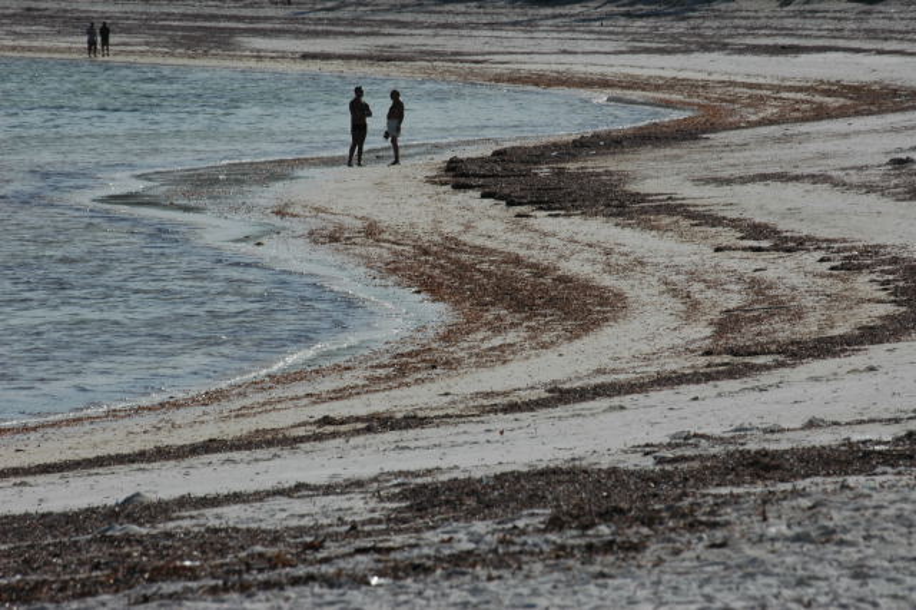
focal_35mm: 450
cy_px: 305
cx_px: 458
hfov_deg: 4.6
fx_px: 11444
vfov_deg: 3.1
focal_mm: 300
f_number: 20
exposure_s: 1/320
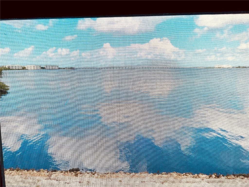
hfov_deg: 61.7
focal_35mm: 29
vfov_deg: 48.2
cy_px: 94
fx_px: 209
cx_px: 124
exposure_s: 1/770
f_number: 1.8
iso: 16
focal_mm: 3
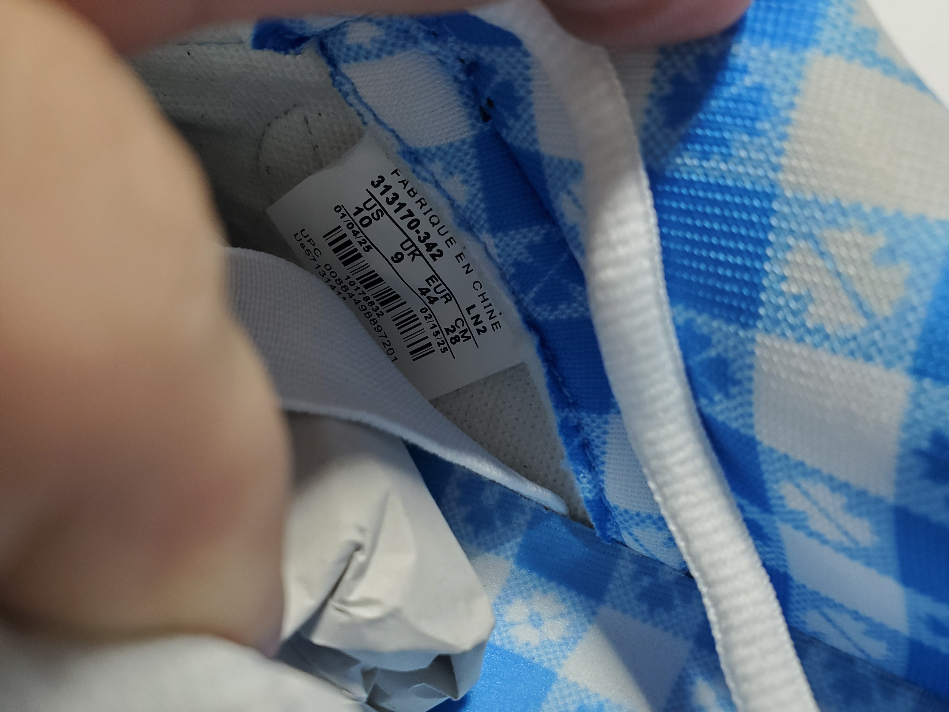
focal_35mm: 26
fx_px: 713
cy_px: 356
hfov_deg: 67.3
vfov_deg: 53.1
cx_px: 474
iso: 80
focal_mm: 4.3
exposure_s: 1/100
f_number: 2.4
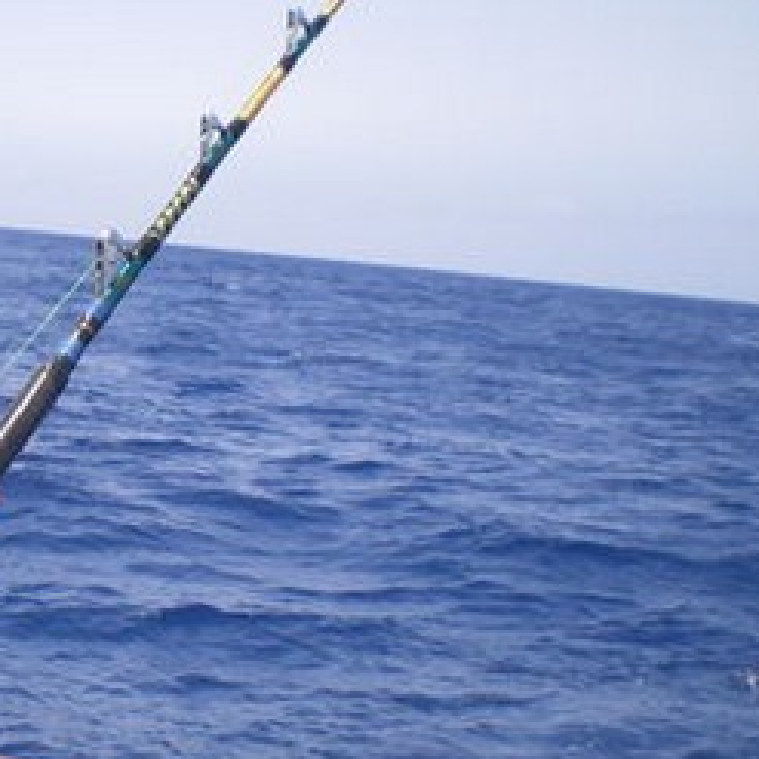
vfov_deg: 21.4
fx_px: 2009
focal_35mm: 81
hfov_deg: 20.7
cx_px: 3
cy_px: 329
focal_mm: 6.3
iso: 50
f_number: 4.6
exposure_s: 1/320
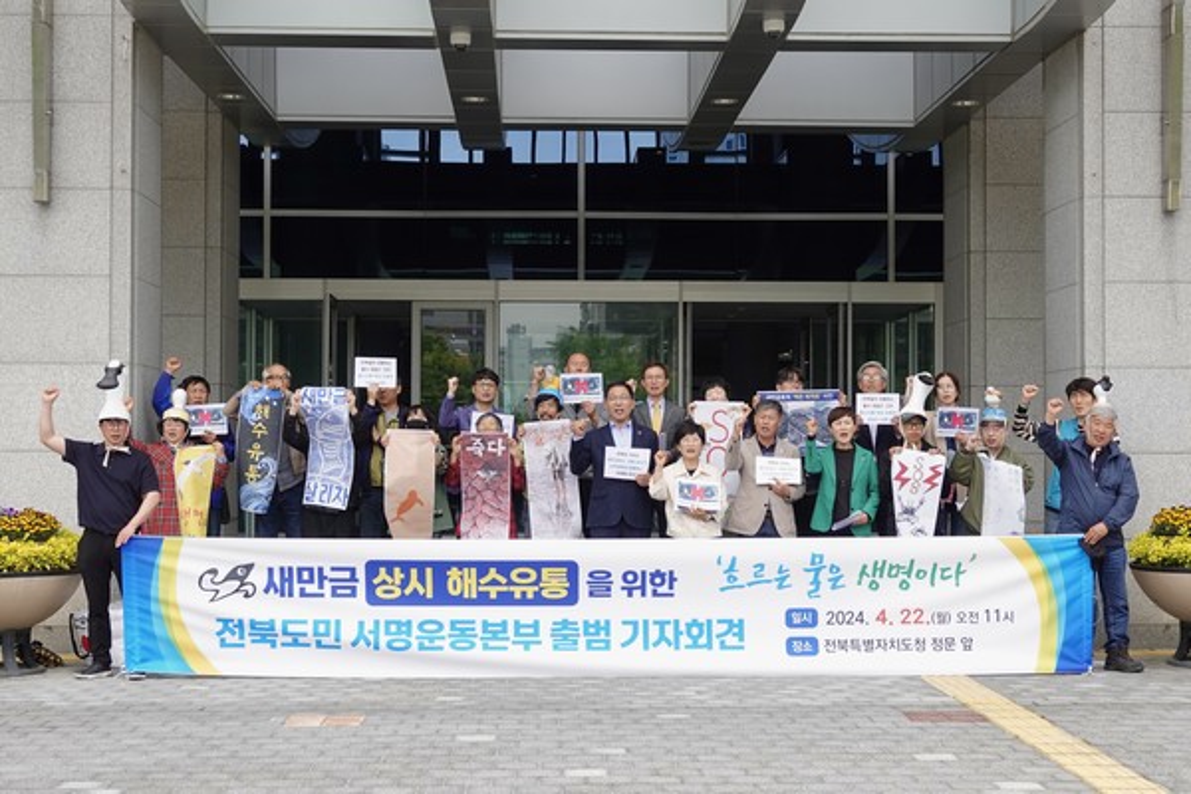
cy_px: 397
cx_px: 596
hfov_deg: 38.2
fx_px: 1720
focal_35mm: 52
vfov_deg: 26.0
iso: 100
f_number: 3.2
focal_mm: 18.92
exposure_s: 1/320
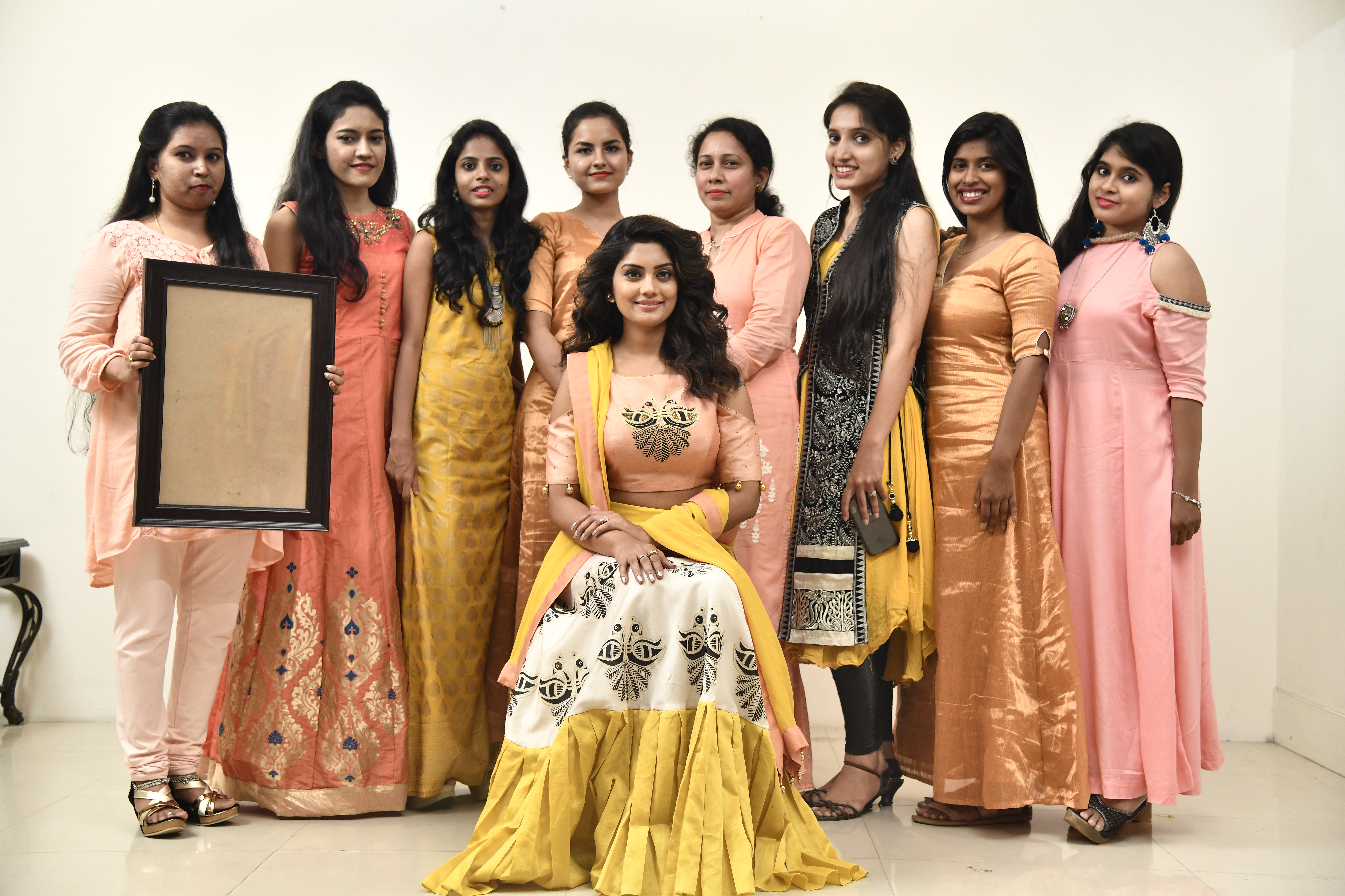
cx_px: 672
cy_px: 448
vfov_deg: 27.0
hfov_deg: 39.6
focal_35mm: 50
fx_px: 1868
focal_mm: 50
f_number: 4
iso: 1000
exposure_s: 1/125
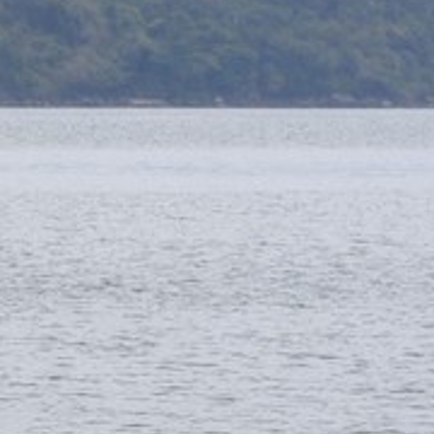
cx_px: -1408
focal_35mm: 510
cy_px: 784
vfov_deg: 3.4
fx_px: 7231
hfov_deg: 3.3
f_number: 8.5
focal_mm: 45
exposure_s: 1/160
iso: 100
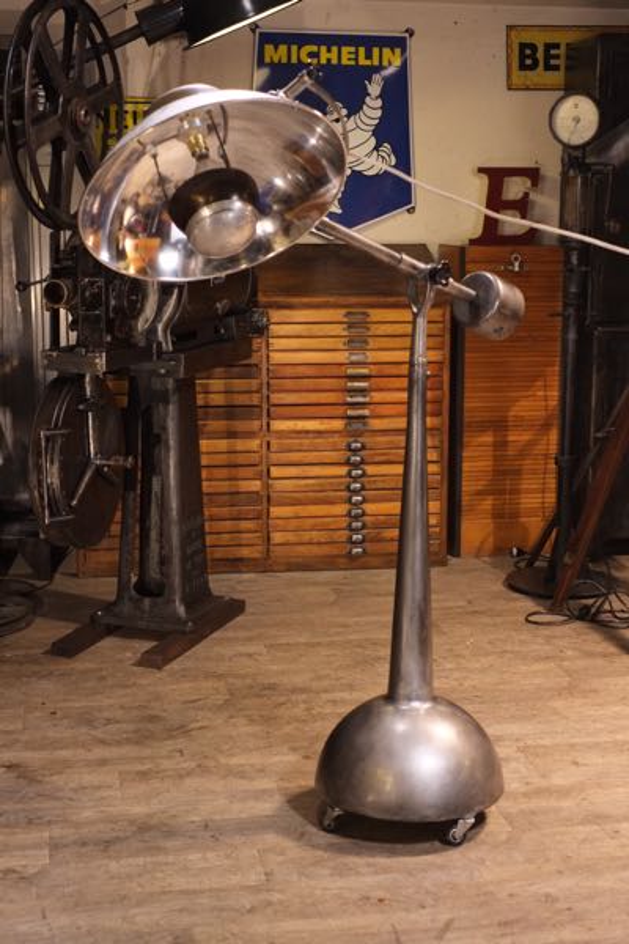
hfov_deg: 25.5
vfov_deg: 37.5
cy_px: 472
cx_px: 314
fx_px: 1389
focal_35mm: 53
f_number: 4
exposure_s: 1/125
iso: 2500
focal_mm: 35
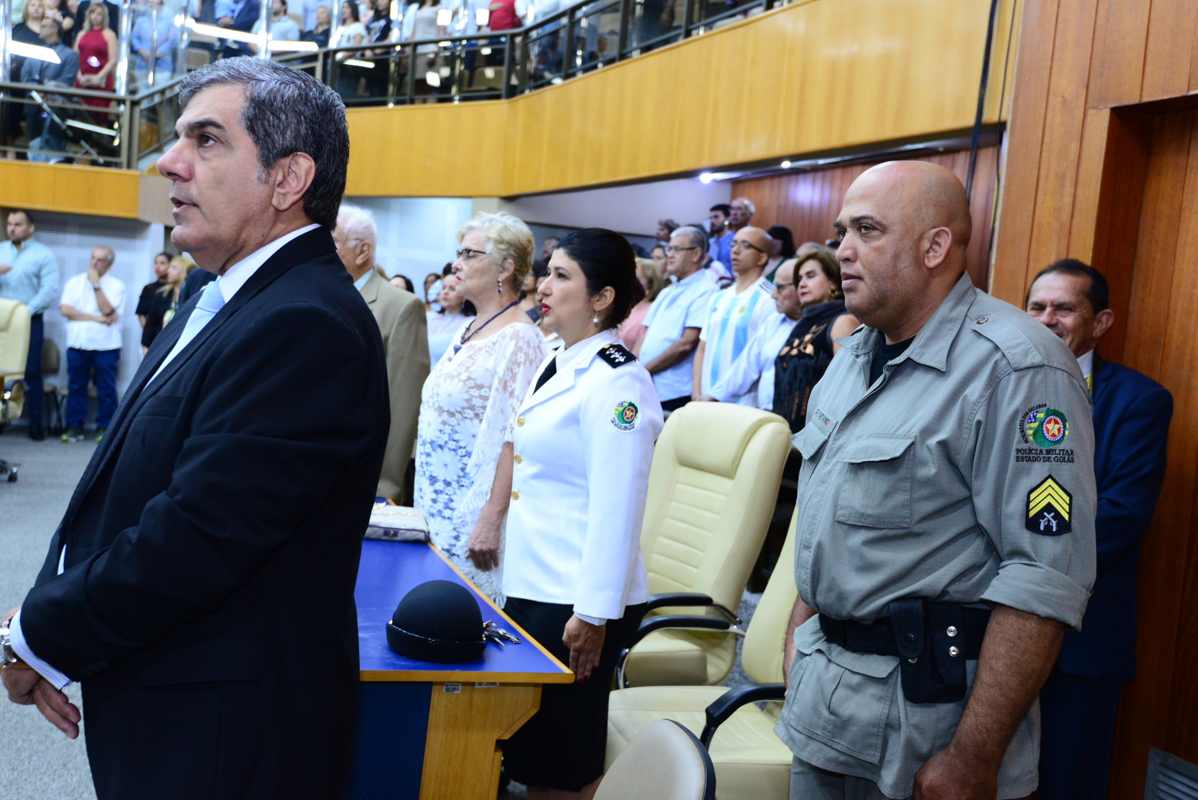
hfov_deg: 54.4
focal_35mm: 35
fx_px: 1165
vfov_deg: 37.9
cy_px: 400
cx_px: 599
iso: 2500
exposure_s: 1/60
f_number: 5
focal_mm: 35
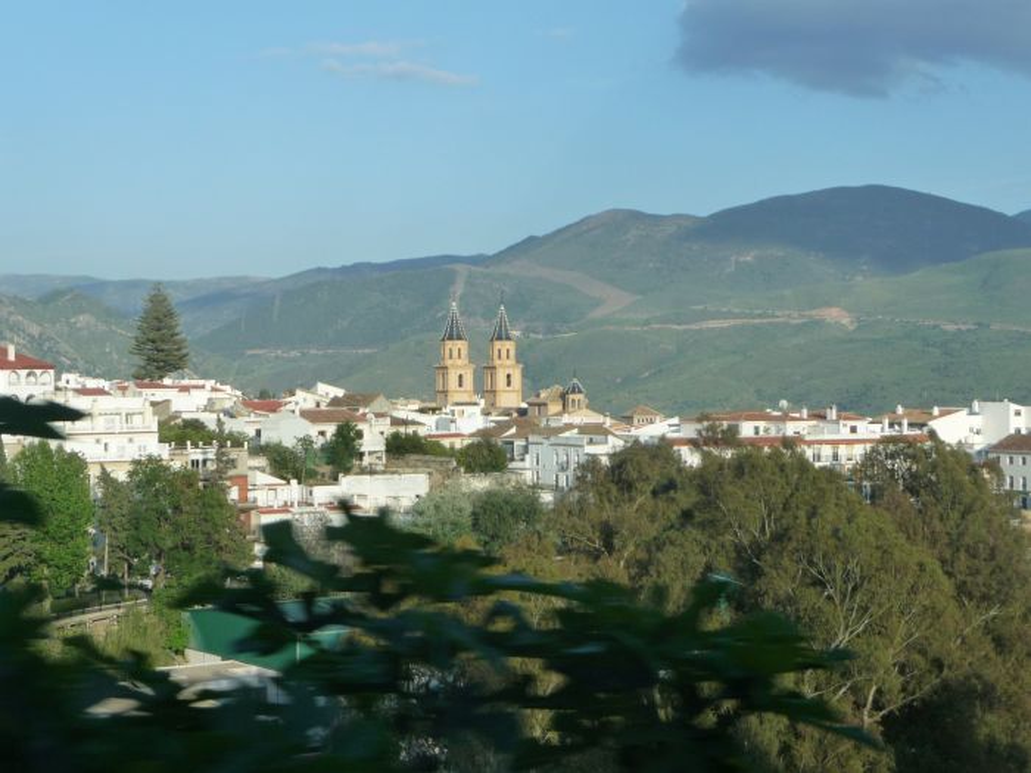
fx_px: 1996
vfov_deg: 21.9
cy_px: 386
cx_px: 516
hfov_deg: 29.0
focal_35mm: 67
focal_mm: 11.3
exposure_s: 1/400
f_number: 4.5
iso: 160
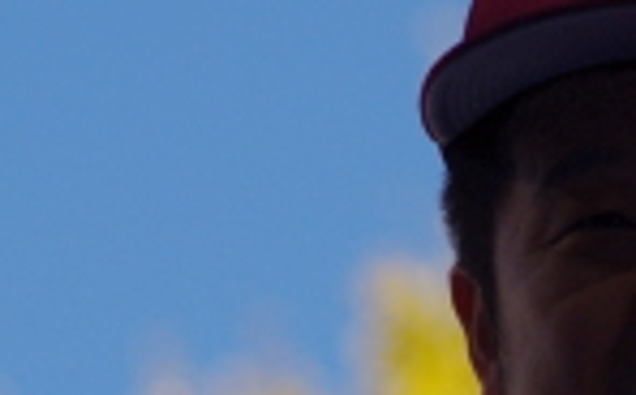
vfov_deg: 1.5
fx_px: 15195
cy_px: 464
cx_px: 731
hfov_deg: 2.4
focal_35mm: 878
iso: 400
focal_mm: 170
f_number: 7.1
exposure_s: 1/1600
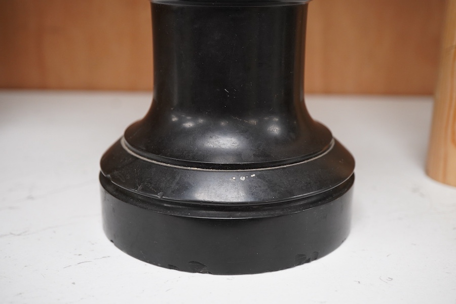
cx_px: 228
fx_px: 570
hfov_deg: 43.6
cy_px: 152
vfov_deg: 29.9
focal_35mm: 45
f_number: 8
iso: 1250
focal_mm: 30
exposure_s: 1/125
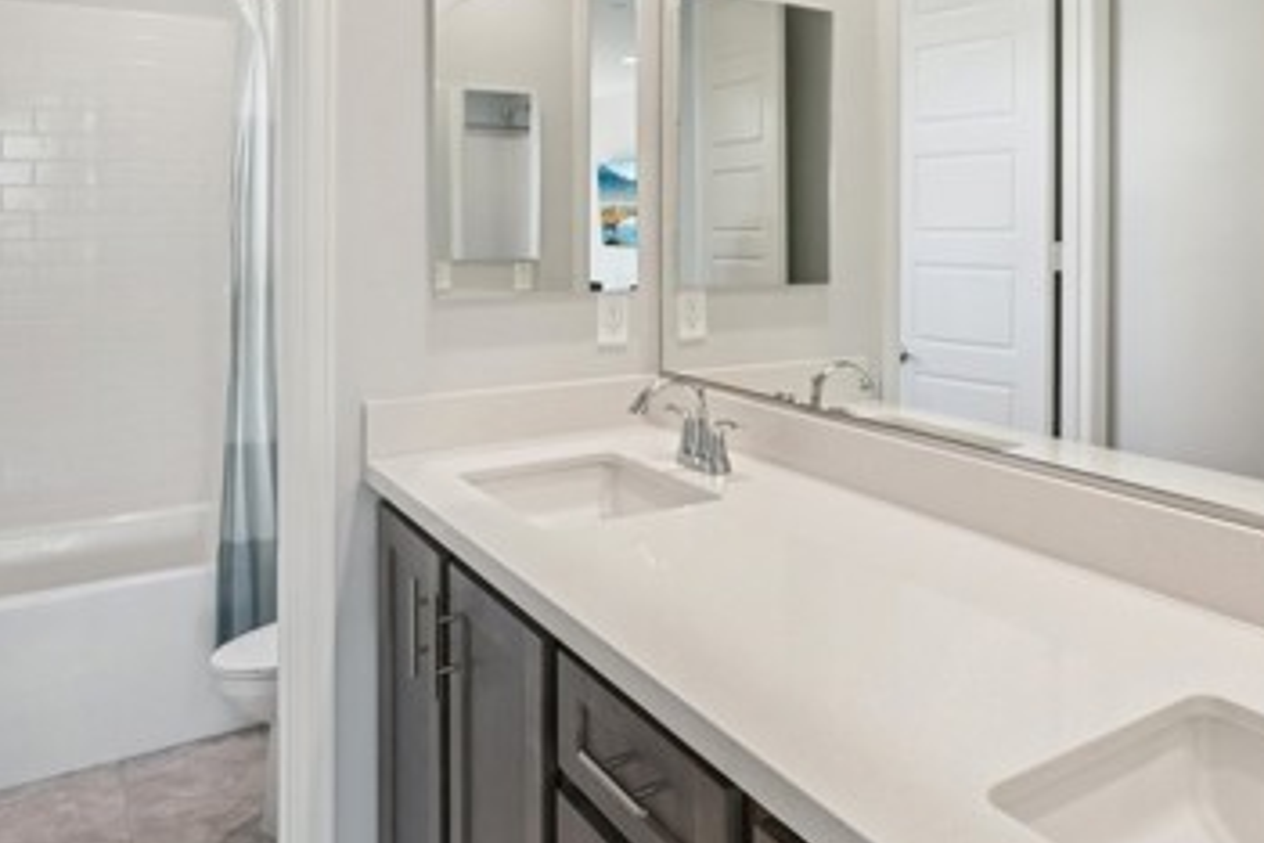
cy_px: 202
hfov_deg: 57.8
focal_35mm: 31
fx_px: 1088
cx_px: 915
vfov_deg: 41.0
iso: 400
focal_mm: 17
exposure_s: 1/45
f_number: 8
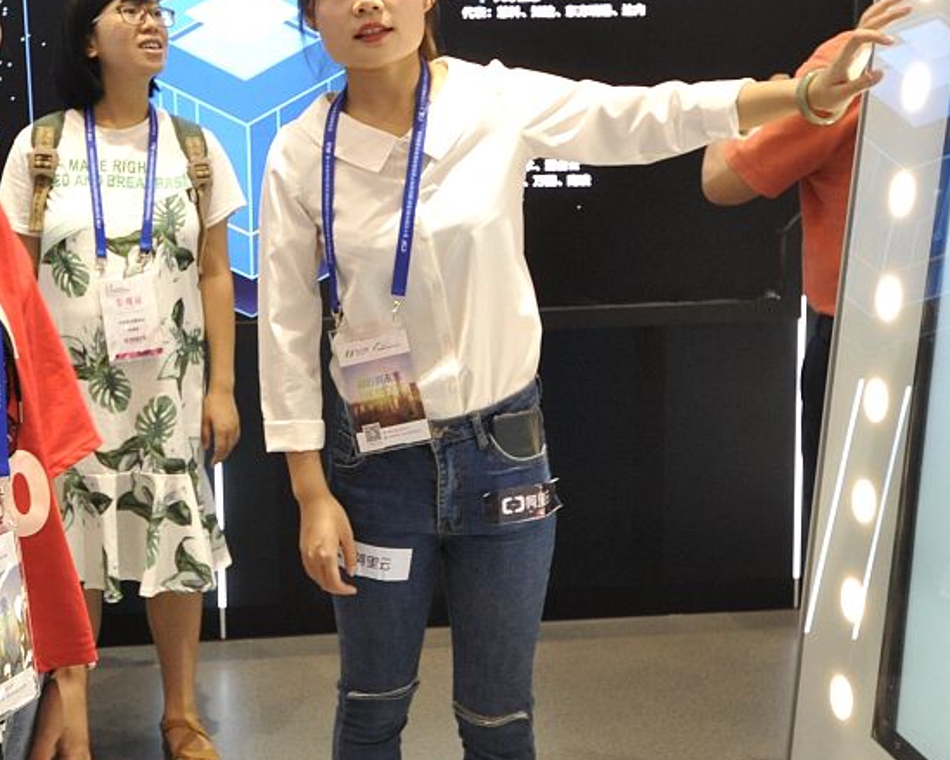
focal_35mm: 43
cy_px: 306
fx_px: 1209
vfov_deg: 34.8
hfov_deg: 42.8
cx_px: 407
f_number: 5.6
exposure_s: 1/80
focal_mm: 21
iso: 2500
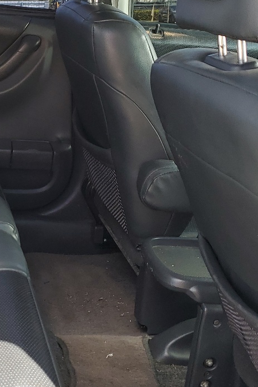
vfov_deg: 32.2
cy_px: 140
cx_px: -35
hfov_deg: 20.7
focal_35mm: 62
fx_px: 667
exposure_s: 1/233
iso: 50
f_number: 1.5
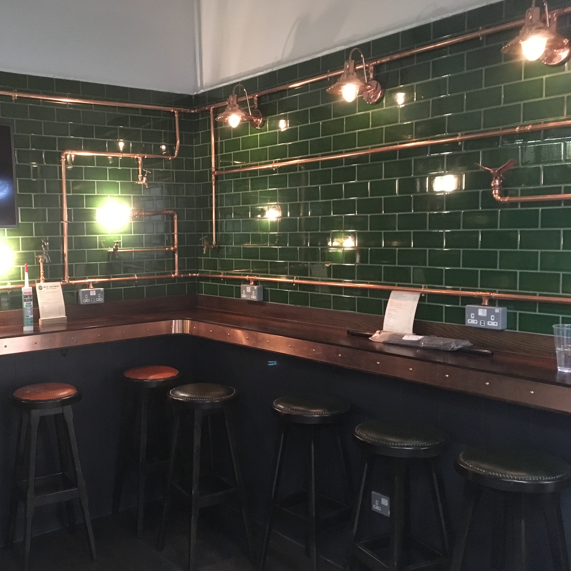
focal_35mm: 35
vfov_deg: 47.2
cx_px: 182
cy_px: 288
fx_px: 653
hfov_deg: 46.3
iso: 320
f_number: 2.2
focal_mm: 4.15
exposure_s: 1/17
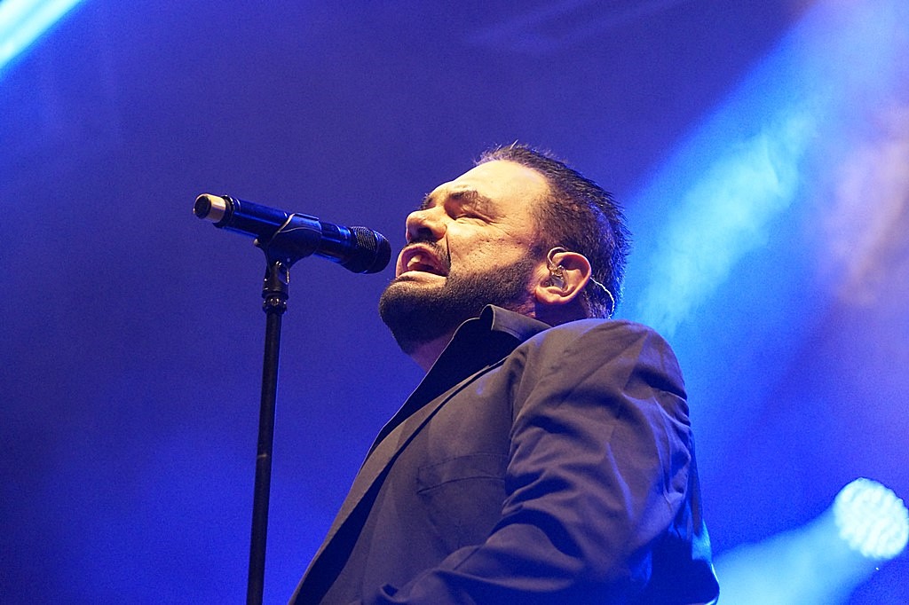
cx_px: 454
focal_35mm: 150
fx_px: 3786
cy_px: 302
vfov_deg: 9.1
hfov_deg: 13.7
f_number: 4.5
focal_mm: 100
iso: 2500
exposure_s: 1/60
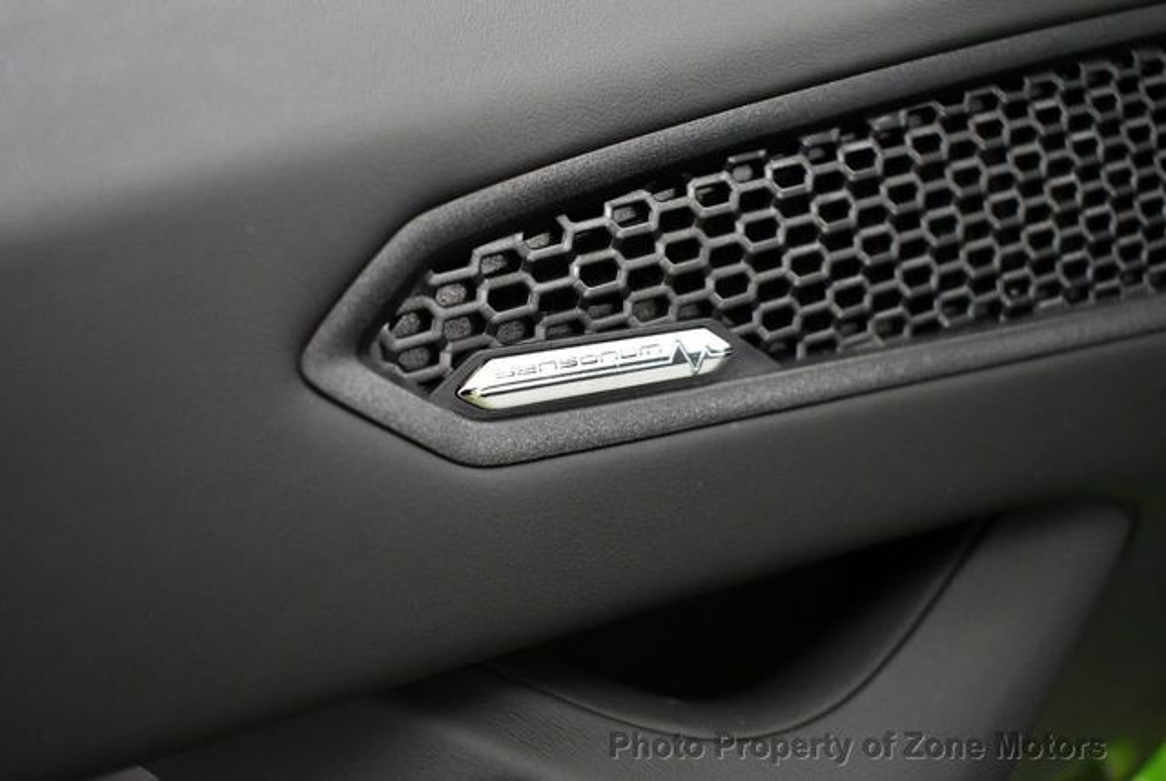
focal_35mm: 36
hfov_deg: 53.1
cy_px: 390
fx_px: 1168
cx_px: 583
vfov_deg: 37.0
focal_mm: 18
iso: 2200
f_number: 3.5
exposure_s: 1/125
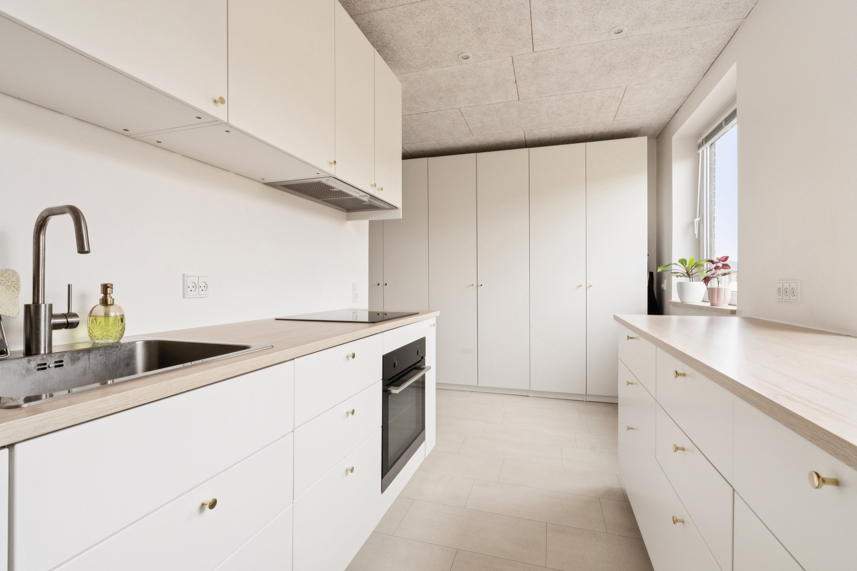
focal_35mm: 16
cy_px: 286
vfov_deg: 73.7
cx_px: 428
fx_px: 381
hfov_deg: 96.7
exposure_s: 1/20
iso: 800
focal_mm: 16
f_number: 11
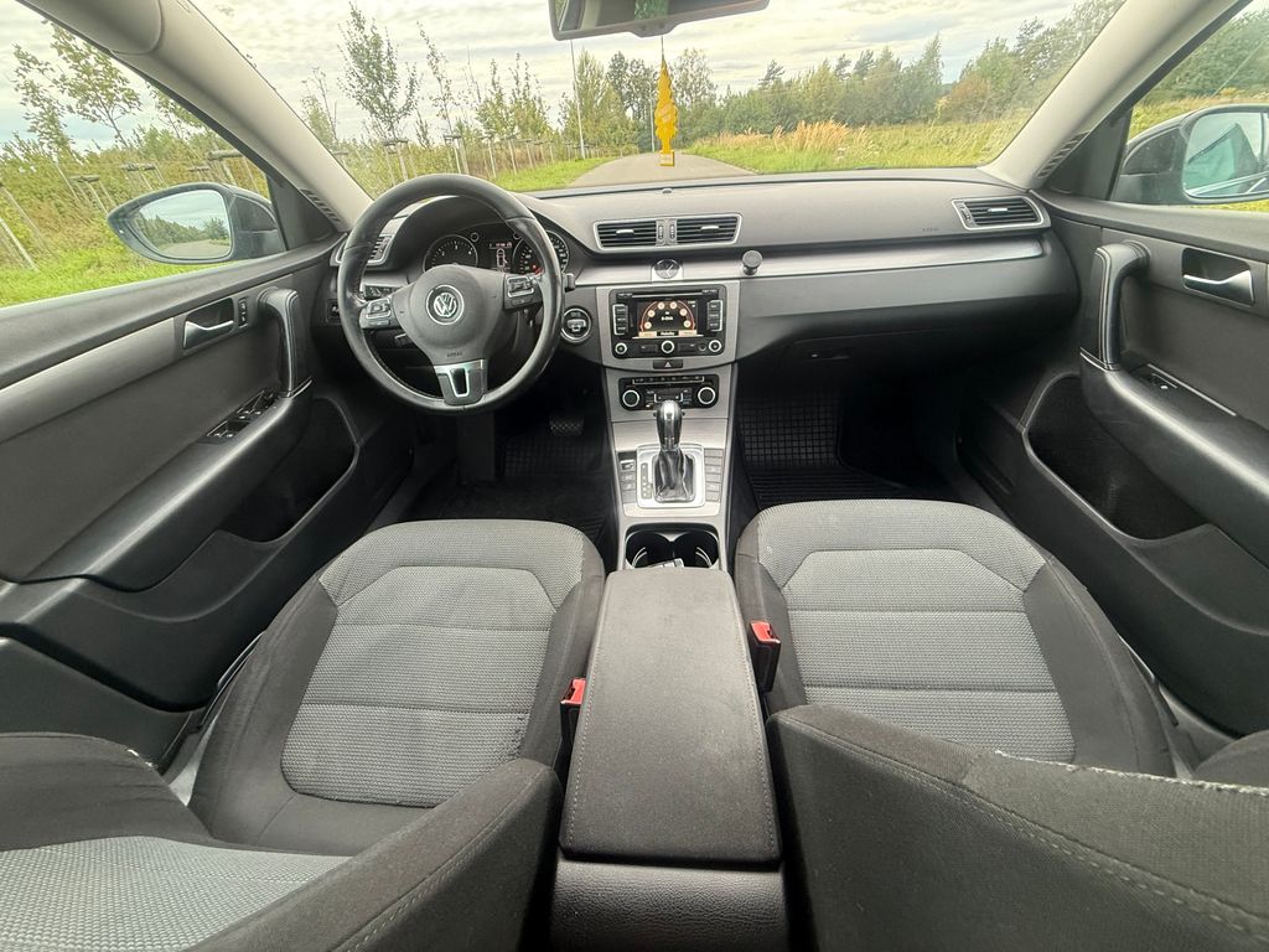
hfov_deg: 102.1
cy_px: 476
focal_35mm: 14
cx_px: 634
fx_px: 513
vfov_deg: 85.7
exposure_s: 1/99
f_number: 2.2
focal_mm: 2.22
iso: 250
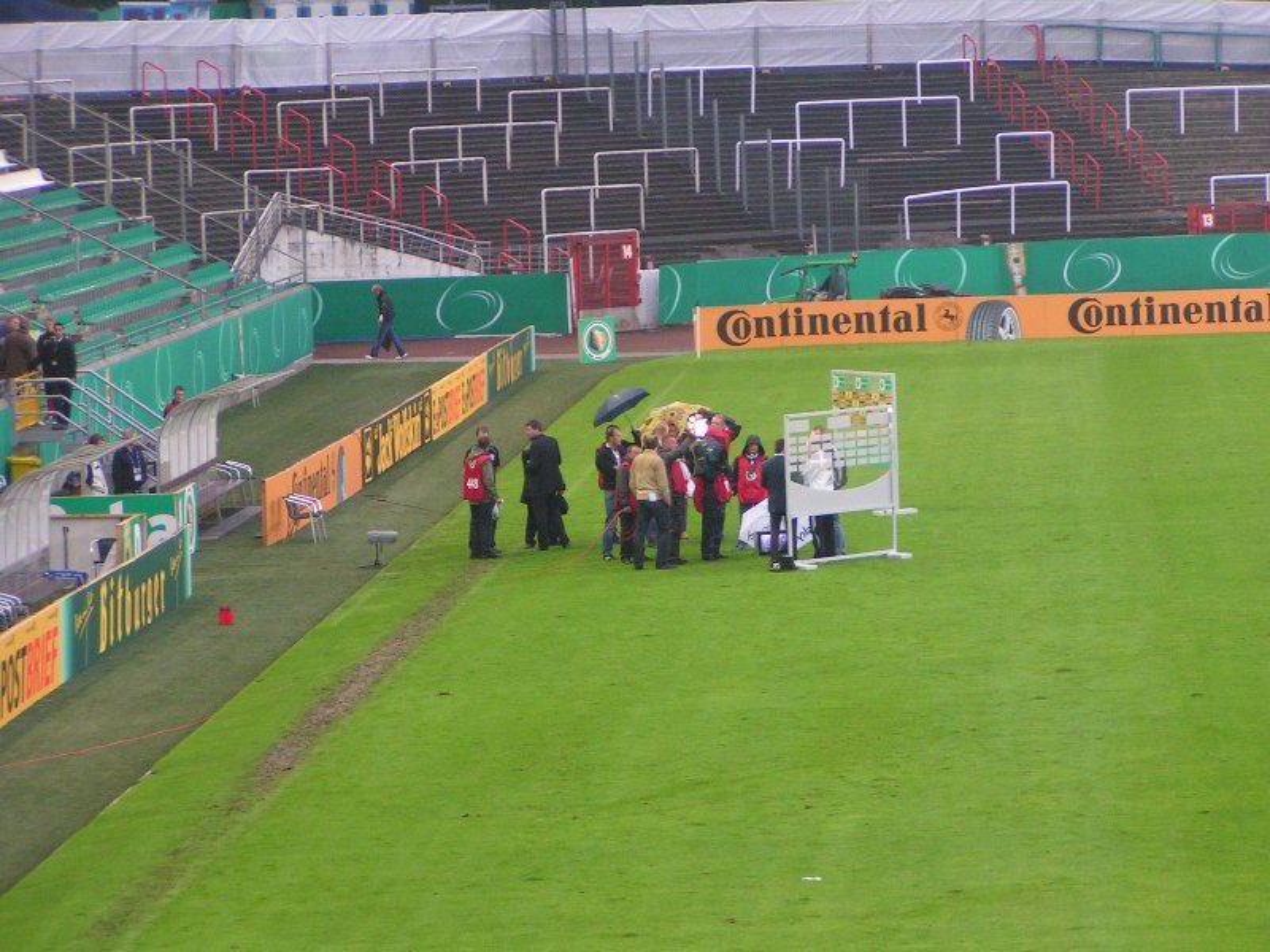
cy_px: 476
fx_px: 6604
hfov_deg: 11.0
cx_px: 635
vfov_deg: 8.2
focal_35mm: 180
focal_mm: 27.5
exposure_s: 1/30
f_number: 3.5
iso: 200
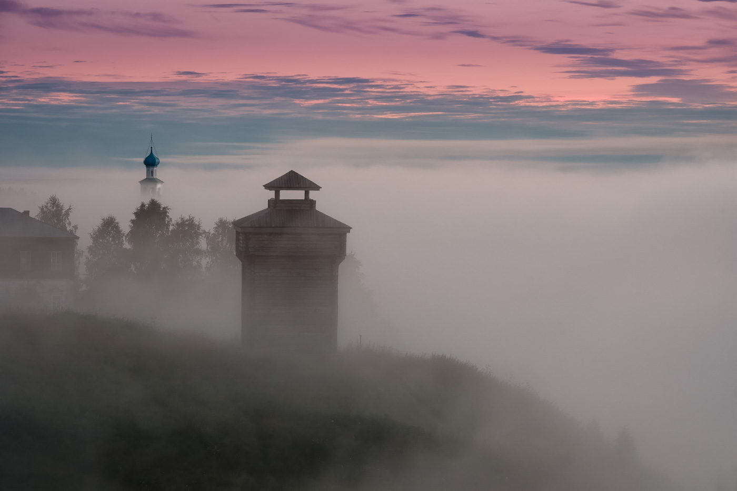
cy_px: 246
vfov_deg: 6.8
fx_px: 4135
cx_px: 368
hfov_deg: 10.2
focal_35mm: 202
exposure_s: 1/4
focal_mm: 134.4
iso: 400
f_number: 11
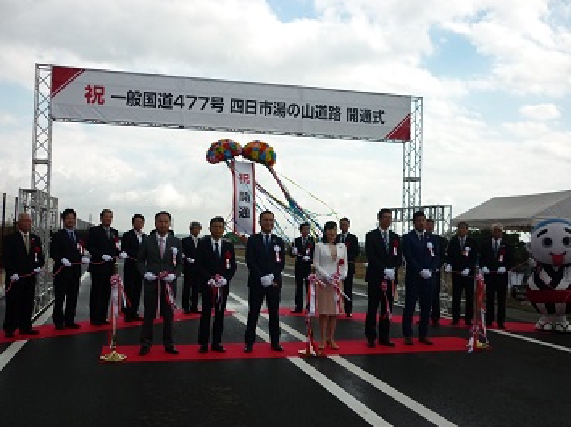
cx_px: 283
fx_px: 560
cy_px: 217
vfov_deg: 41.7
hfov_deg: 54.0
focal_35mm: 34
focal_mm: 5.5
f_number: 8
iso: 80
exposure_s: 1/160
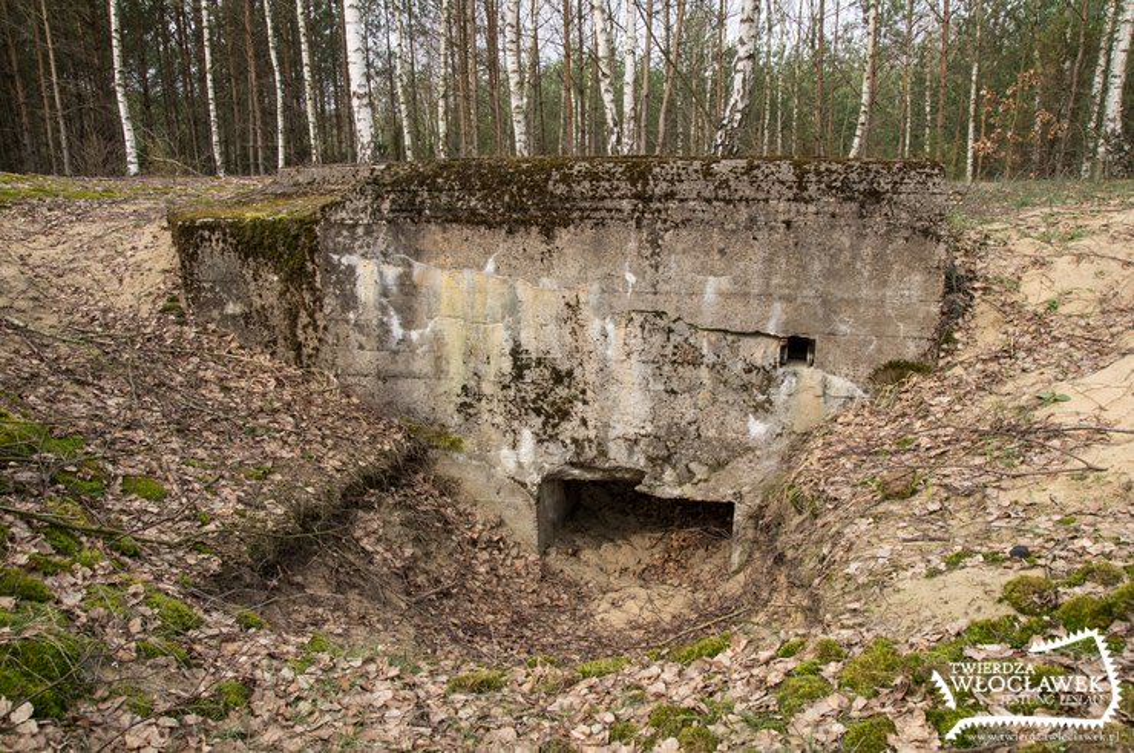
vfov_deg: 47.8
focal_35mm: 27
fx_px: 849
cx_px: 567
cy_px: 376
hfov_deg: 67.5
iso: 100
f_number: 11
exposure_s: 1/40
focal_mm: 18
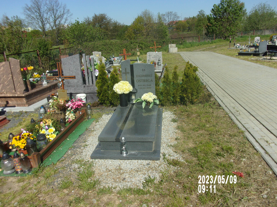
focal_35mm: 28
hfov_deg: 63.4
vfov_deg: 49.7
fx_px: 224
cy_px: 104
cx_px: 138
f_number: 10.8
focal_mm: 5.1
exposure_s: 1/140
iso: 80
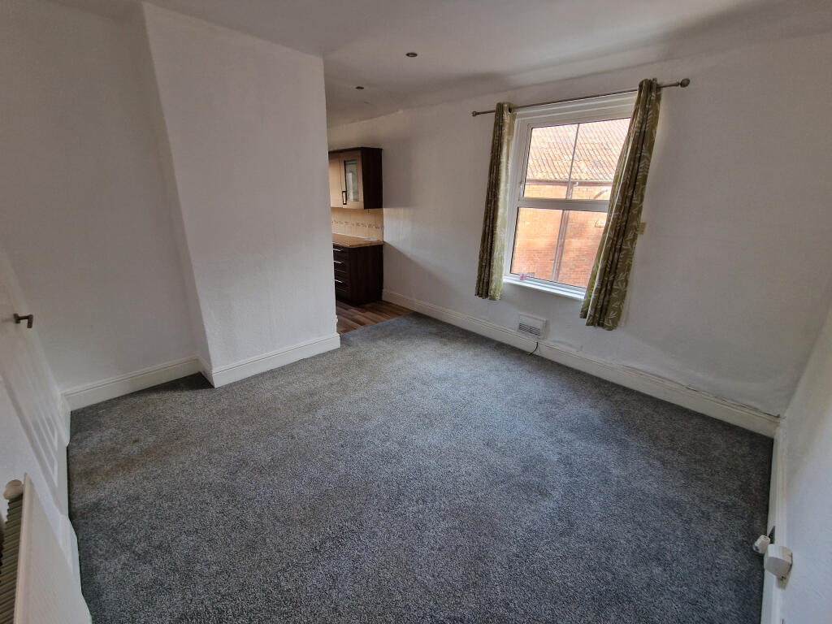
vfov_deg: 89.9
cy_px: 312
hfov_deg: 106.2
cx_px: 416
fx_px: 312
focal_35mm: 13
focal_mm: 2.2
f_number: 2.2
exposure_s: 1/60
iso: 80
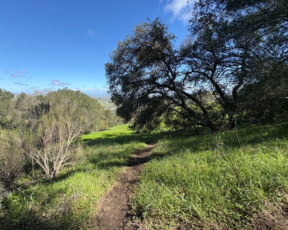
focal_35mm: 17
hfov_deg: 89.5
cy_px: 116
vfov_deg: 77.0
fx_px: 145
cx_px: 133
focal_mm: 2.22
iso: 64
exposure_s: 1/944
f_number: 2.2
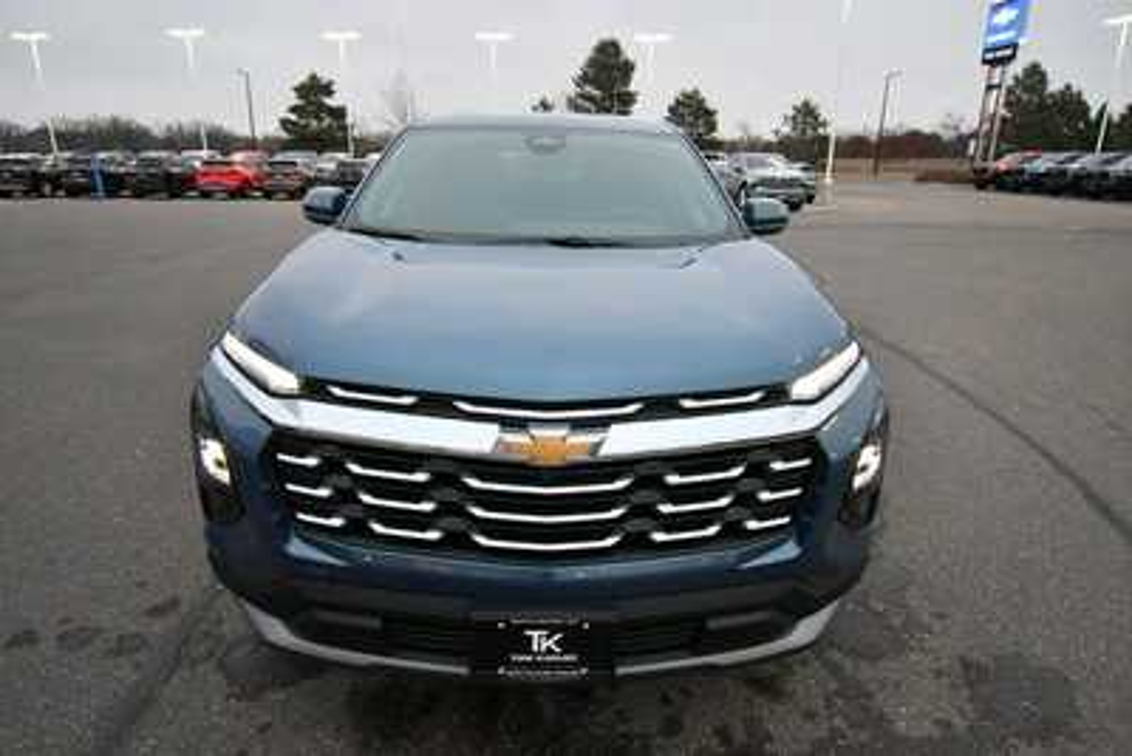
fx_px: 661
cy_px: 378
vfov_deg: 59.5
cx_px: 566
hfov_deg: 81.2
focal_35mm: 21
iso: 1600
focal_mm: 14
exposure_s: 1/125
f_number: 5
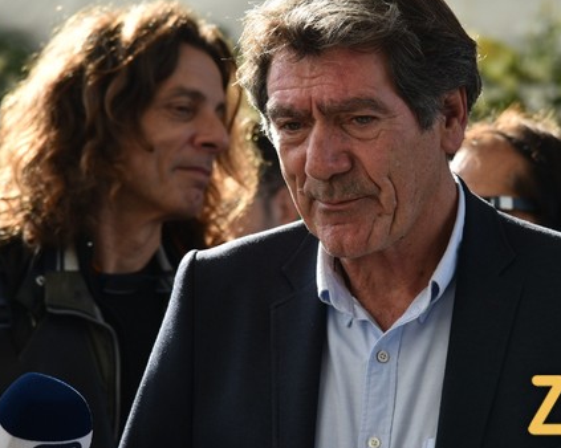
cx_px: 351
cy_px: 140
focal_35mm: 205
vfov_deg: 7.5
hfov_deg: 9.4
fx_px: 3402
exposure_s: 1/320
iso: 280
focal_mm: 120
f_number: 5.6
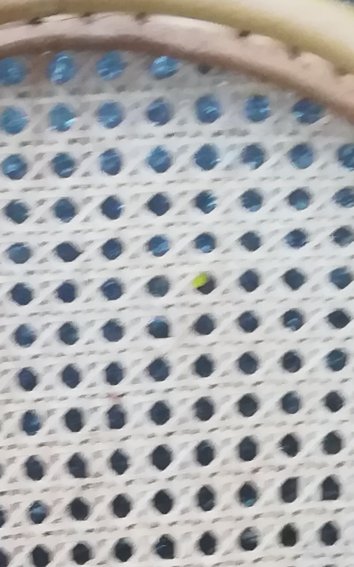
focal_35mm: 125
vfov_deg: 16.3
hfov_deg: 10.5
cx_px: 93
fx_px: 1929
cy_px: 592
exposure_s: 1/20
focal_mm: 3.83
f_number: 2.2
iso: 500
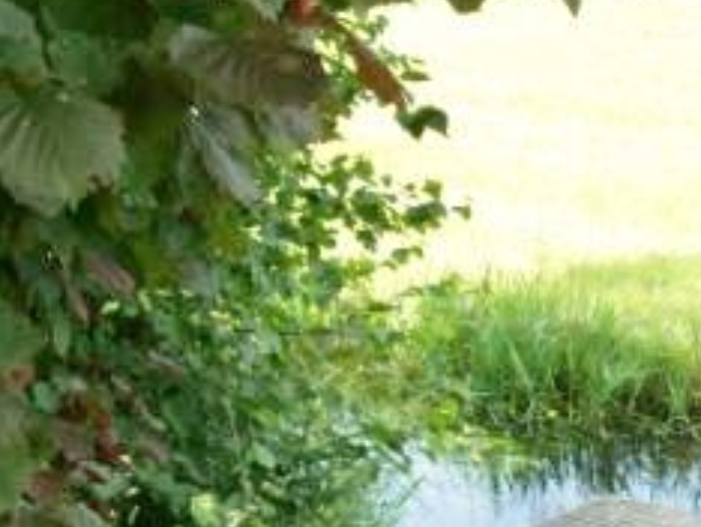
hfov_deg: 22.3
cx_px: 614
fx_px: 1743
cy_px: 437
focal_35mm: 86
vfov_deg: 17.0
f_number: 3
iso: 80
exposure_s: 1/167
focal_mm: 7.6
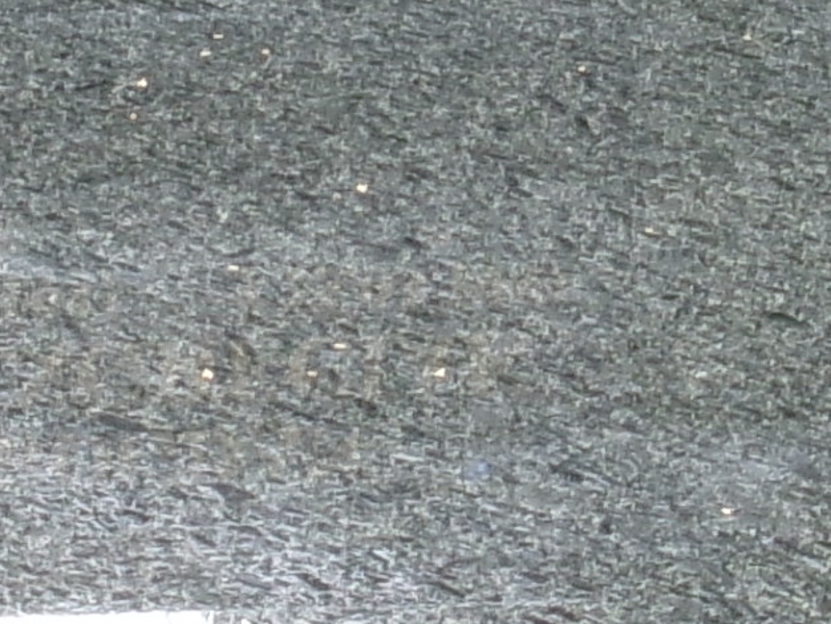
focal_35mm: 206
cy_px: 315
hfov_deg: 9.6
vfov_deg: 7.2
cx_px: 157
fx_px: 4947
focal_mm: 5.1
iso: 100
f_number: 3.9
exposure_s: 1/120
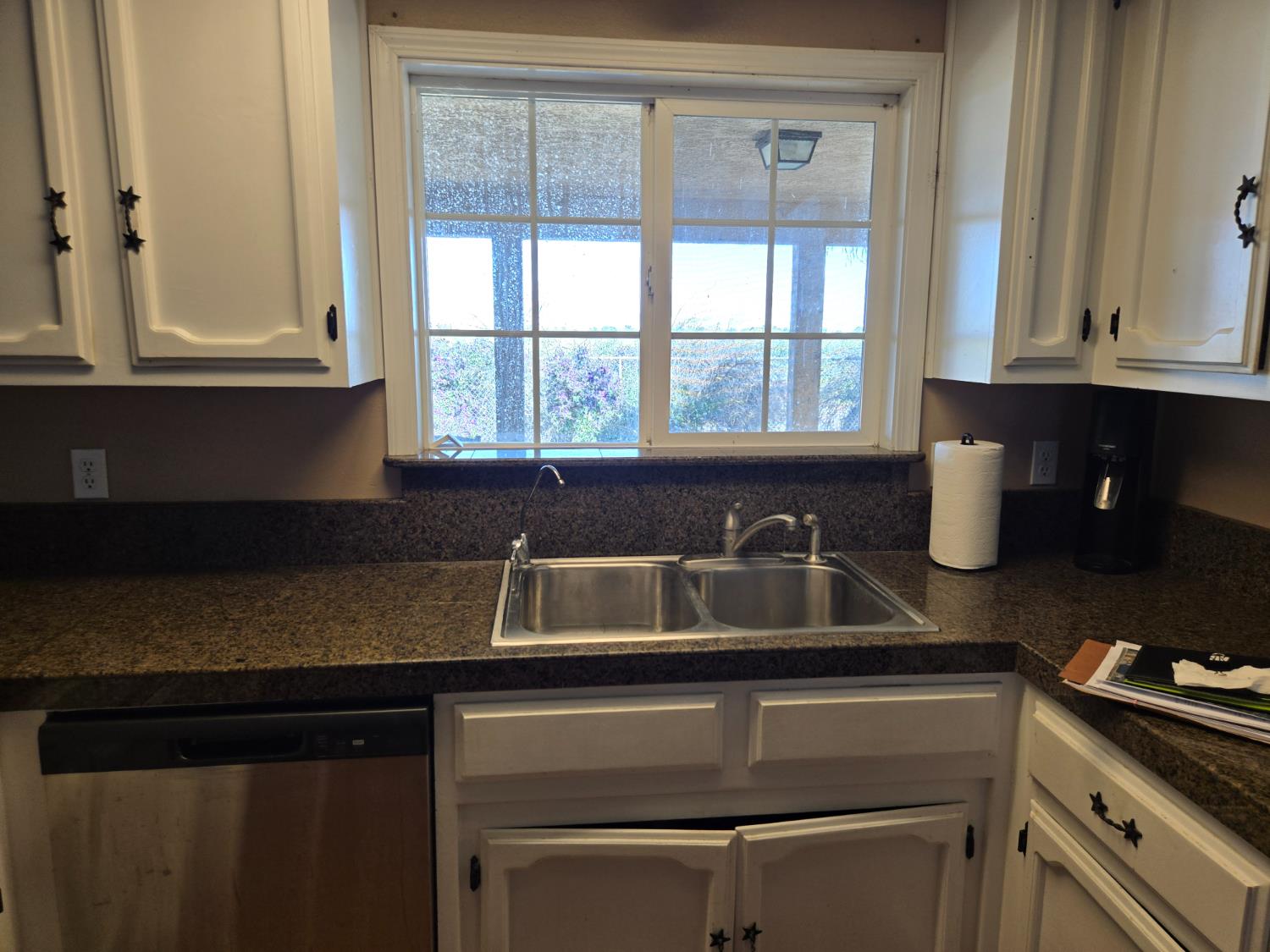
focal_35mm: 23
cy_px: 476
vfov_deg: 58.9
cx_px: 635
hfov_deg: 73.9
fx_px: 844
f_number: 1.8
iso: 80
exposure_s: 1/120
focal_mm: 5.4
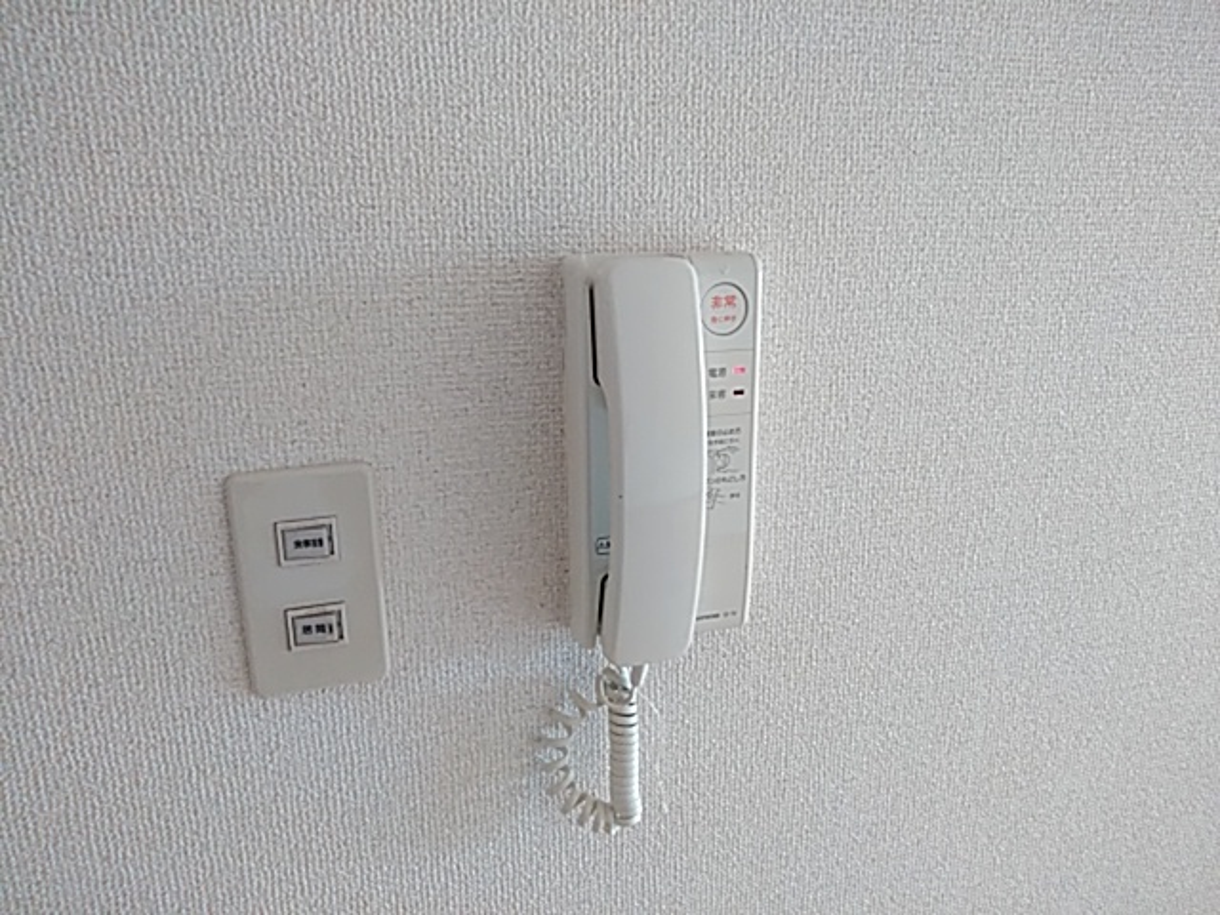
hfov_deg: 65.3
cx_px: 610
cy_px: 458
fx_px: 952
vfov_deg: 51.4
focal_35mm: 27
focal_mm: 3.46
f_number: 2.2
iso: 516
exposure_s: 1/47
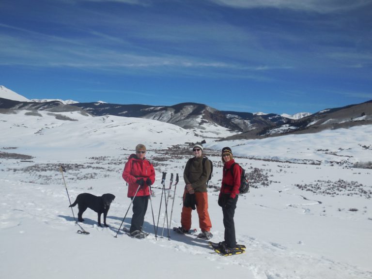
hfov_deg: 54.0
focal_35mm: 34
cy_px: 140
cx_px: 186
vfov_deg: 41.8
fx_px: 365
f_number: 6.8
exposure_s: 1/1250
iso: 125
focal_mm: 6.1
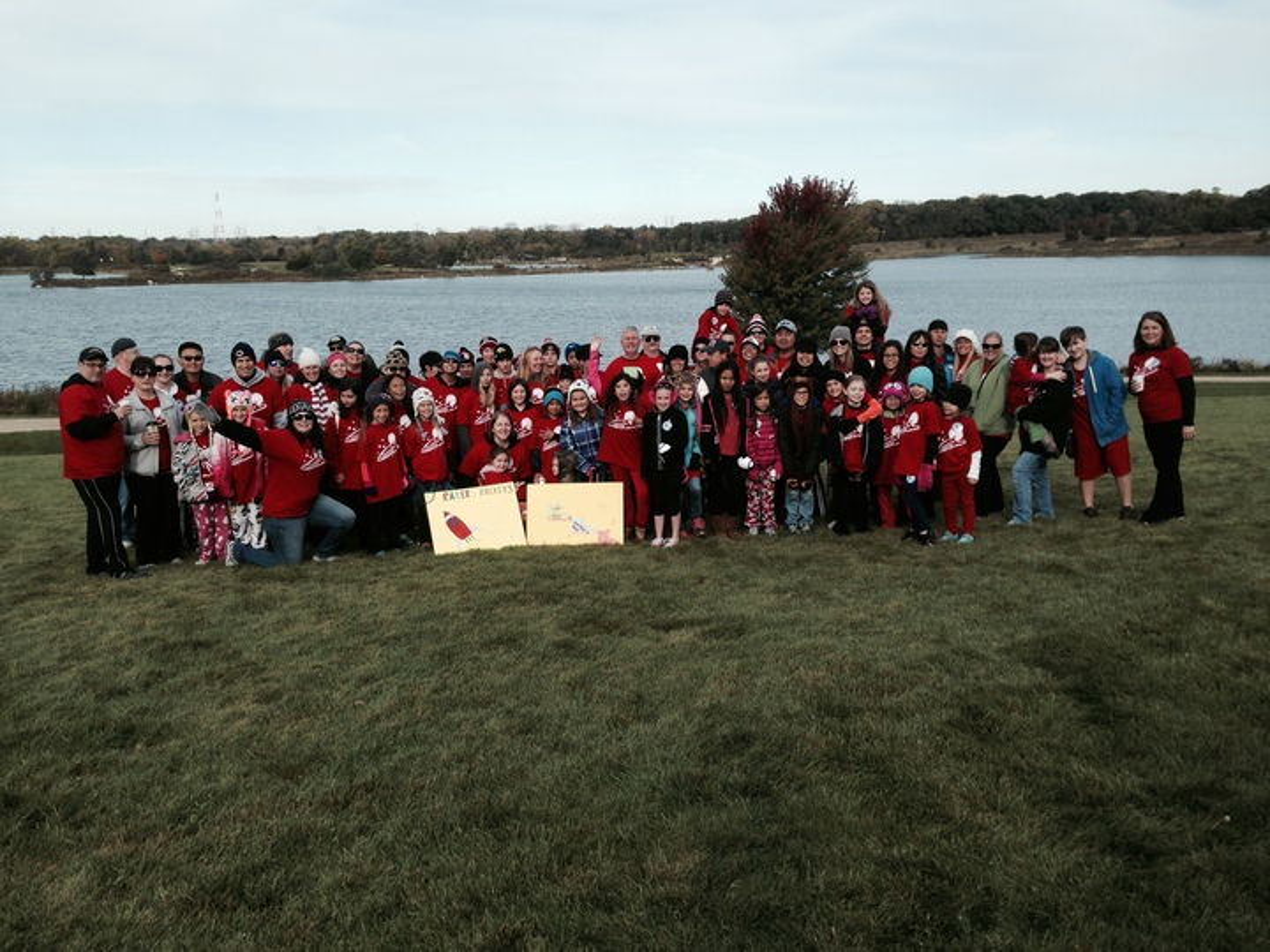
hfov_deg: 55.4
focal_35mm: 33
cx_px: 635
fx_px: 1211
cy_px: 476
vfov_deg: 42.9
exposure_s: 1/903
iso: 50
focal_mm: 4.12
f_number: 2.4
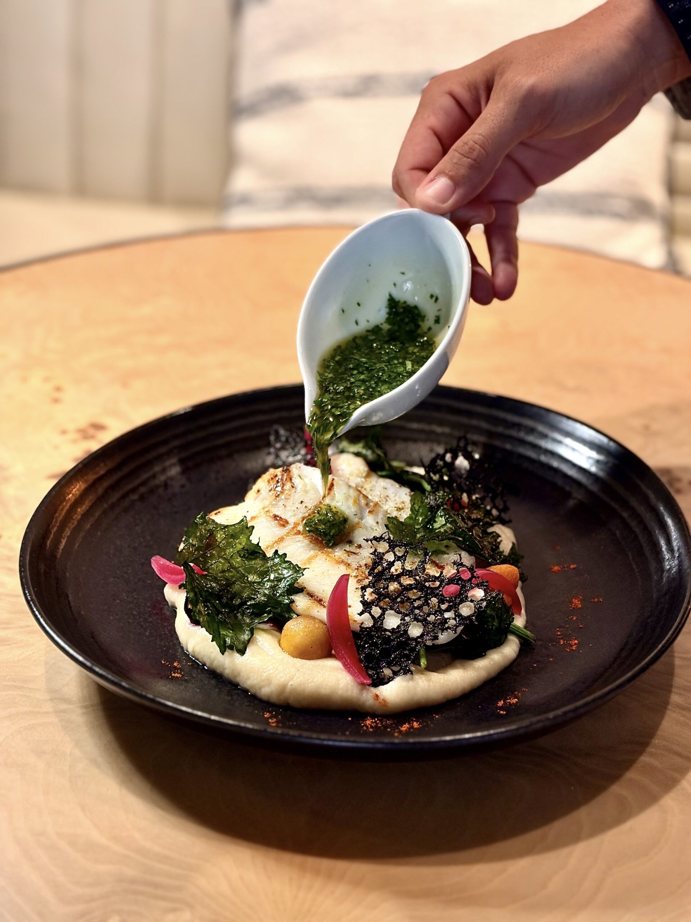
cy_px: 461
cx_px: 346
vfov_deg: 36.8
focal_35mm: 52
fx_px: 1384
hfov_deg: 28.0
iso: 100
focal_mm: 5.96
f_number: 1.6
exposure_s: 1/50
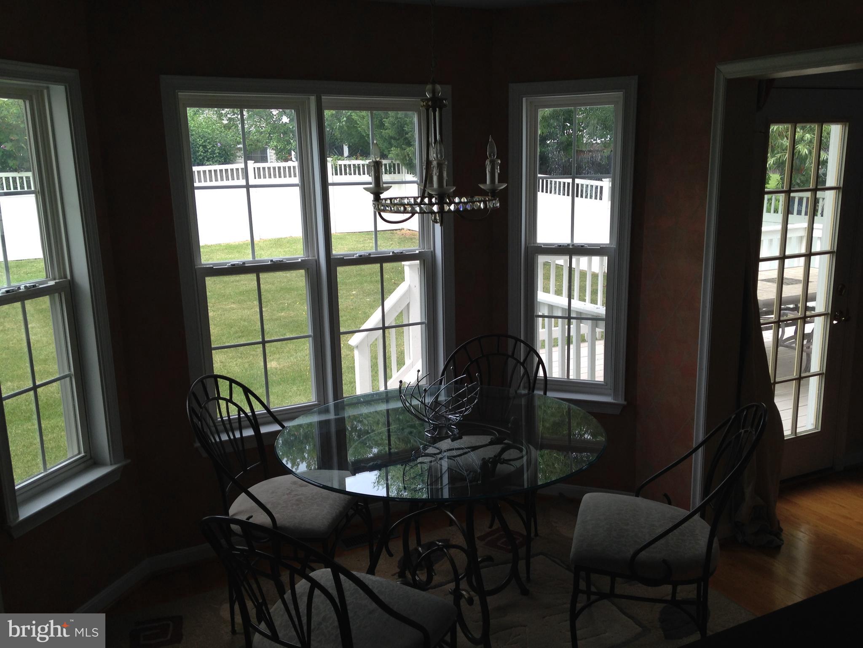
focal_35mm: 33
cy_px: 324
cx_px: 432
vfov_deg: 42.9
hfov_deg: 55.4
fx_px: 823
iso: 50
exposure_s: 1/238
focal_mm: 4.12
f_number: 2.4
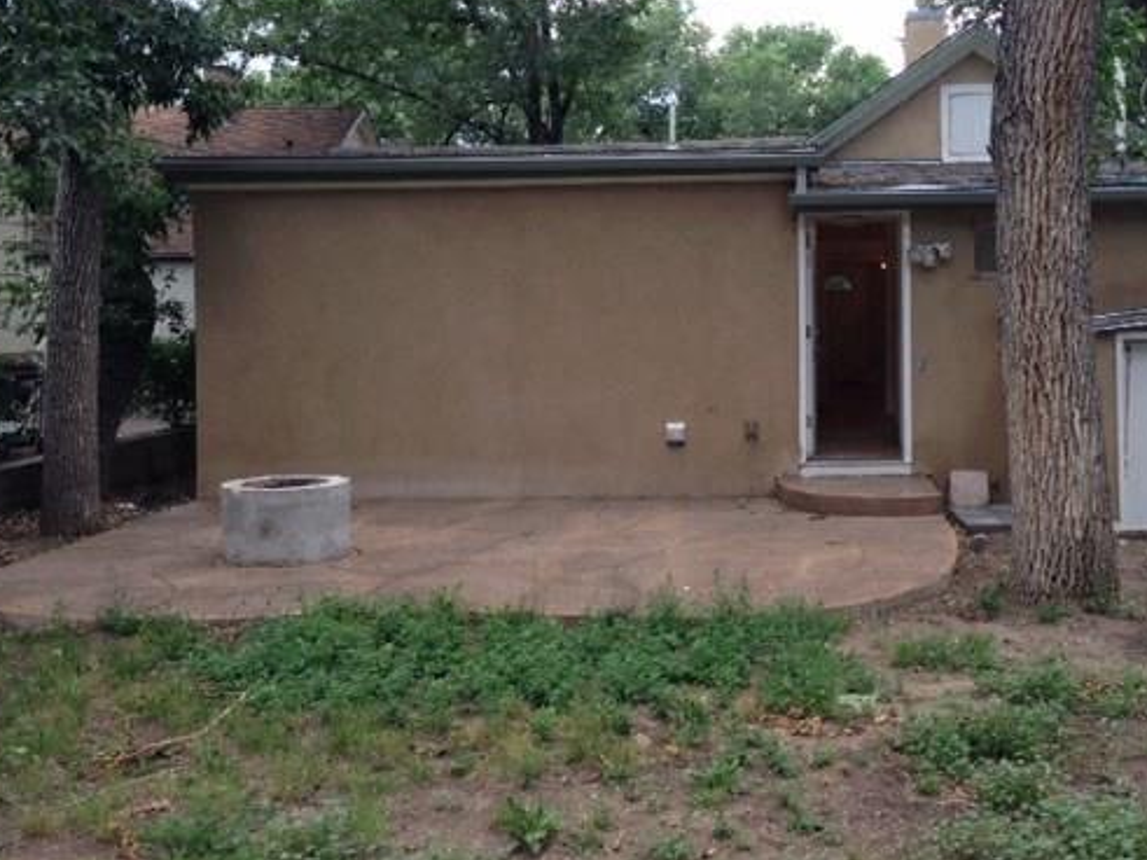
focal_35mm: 43
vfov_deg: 33.5
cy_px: 344
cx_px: 712
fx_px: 1424
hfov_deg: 43.5
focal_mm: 4.12
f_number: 2.4
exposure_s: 1/182
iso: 50
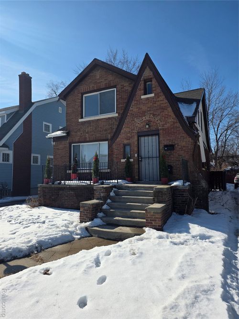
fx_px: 212
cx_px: 120
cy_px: 160
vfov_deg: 73.9
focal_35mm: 23
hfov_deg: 58.9
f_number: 1.7
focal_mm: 6.25
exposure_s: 1/7944
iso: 80
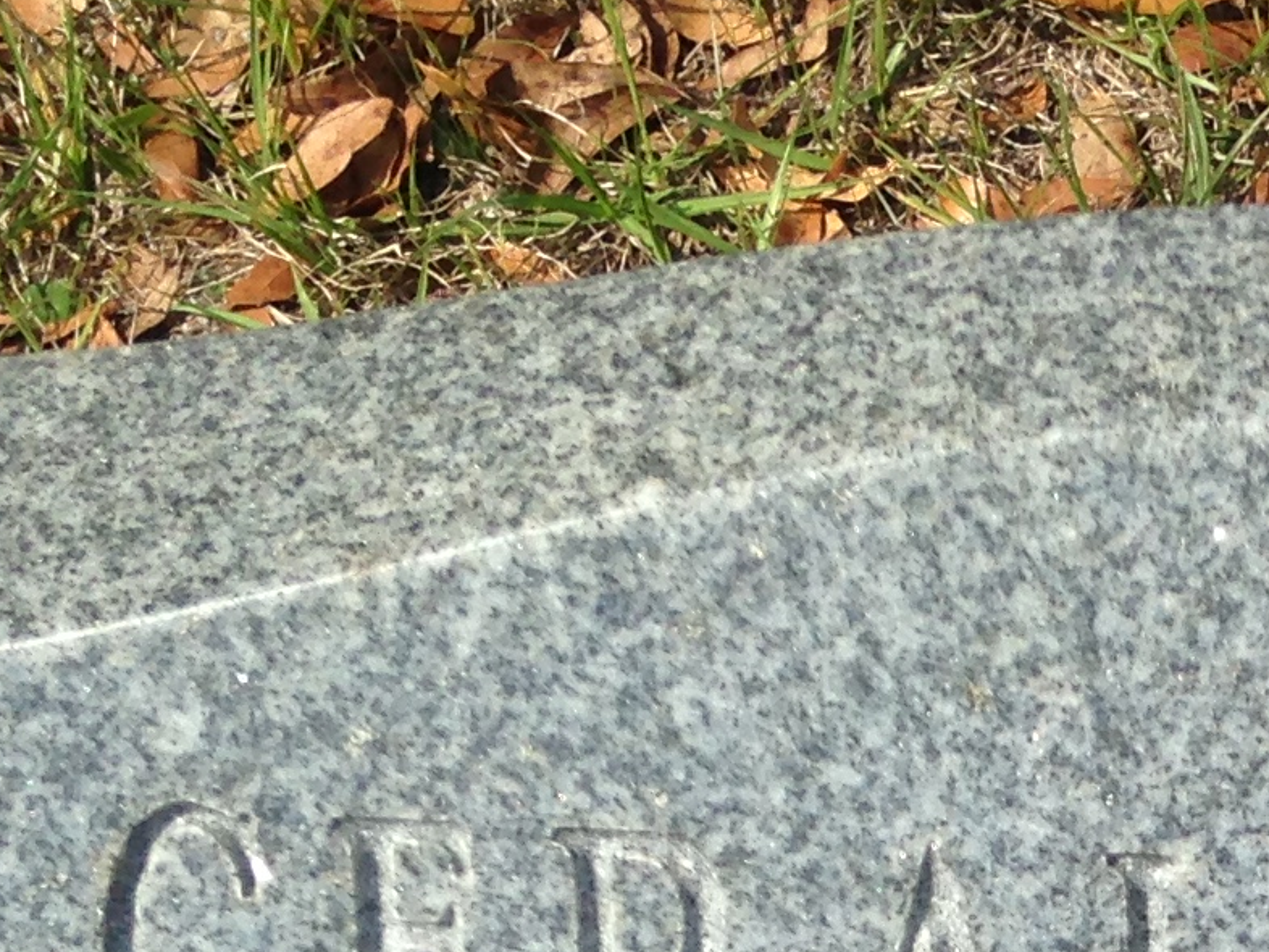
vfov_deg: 10.1
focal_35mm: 137
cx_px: 1757
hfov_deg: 13.7
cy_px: 1835
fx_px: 5024
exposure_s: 1/1550
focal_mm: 4.12
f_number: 2.4
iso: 50
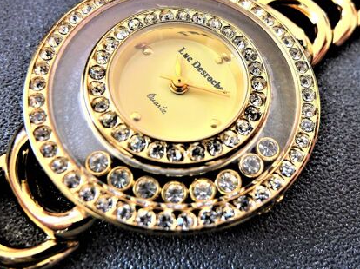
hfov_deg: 61.5
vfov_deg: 48.1
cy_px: 118
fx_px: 301
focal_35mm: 29
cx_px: 203
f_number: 3.3
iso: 100
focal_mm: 4.5
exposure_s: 1/30
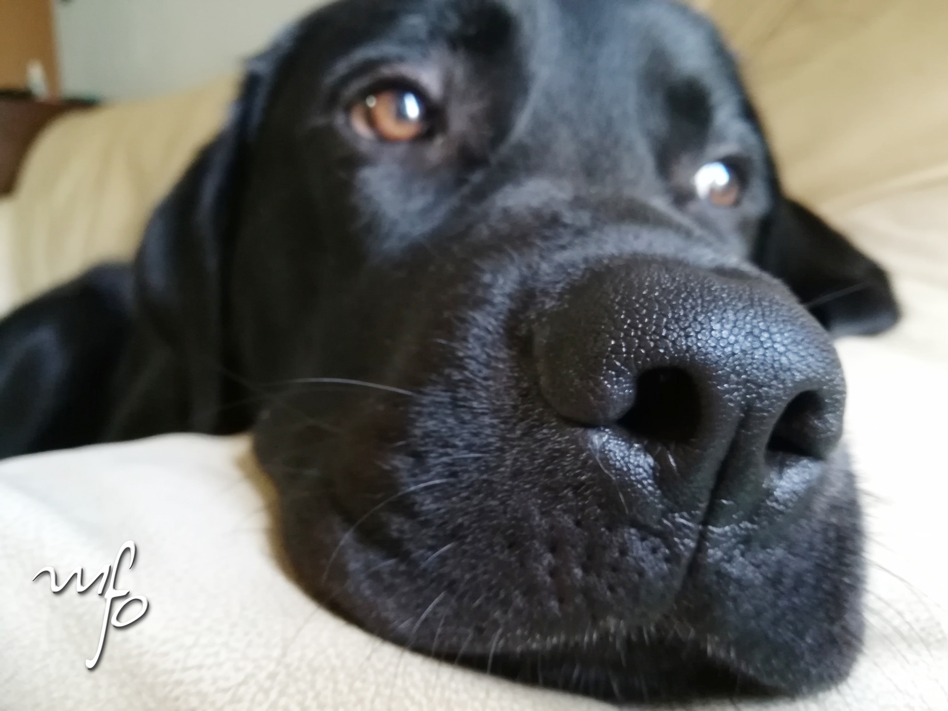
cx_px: 474
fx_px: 712
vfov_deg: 53.1
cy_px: 356
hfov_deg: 67.3
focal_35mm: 26
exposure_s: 1/14.3
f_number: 2.2
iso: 500
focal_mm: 3.83
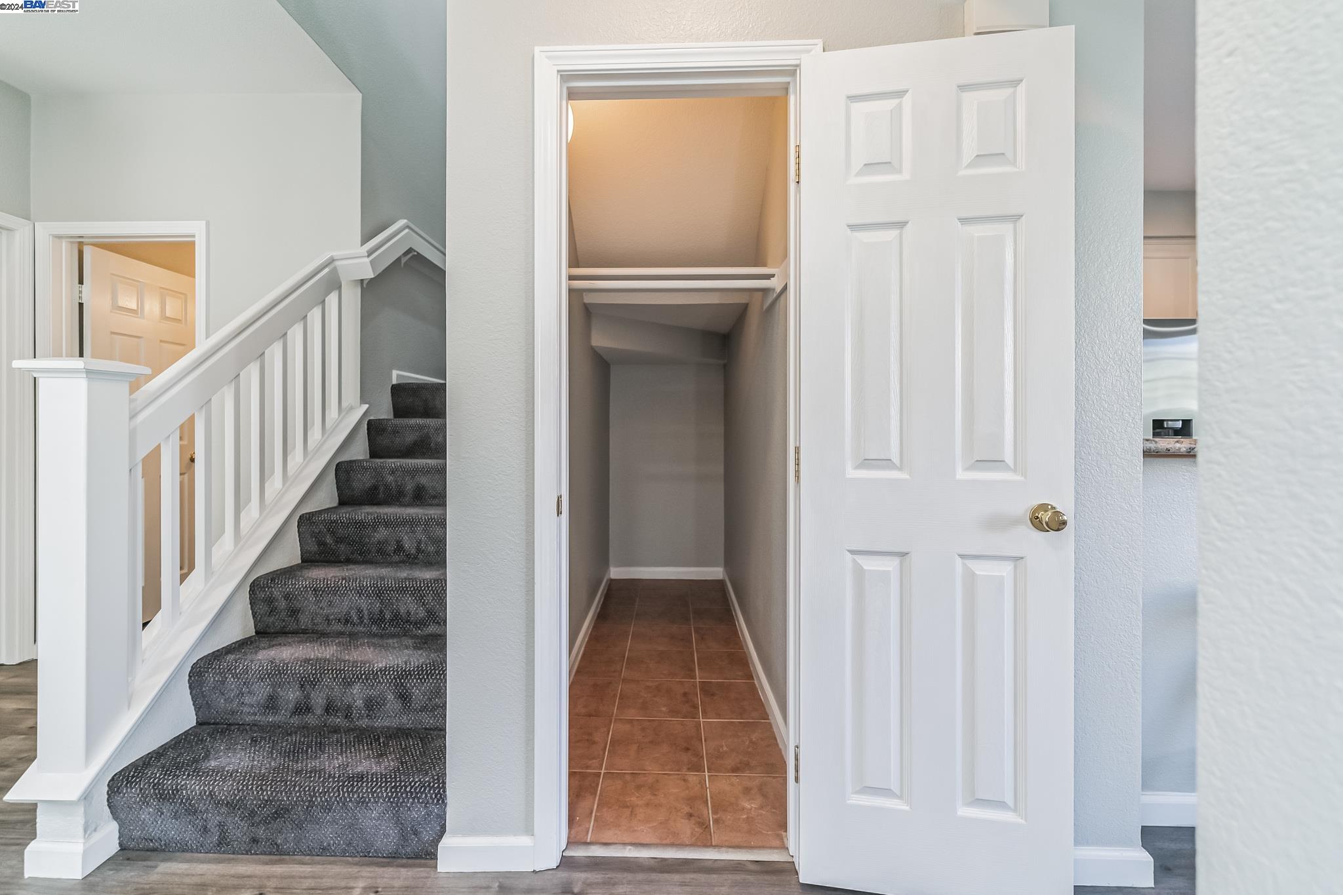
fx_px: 522
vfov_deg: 81.2
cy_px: 448
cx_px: 672
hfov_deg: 104.3
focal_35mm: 14
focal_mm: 14
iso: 200
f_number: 4
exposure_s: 1/60
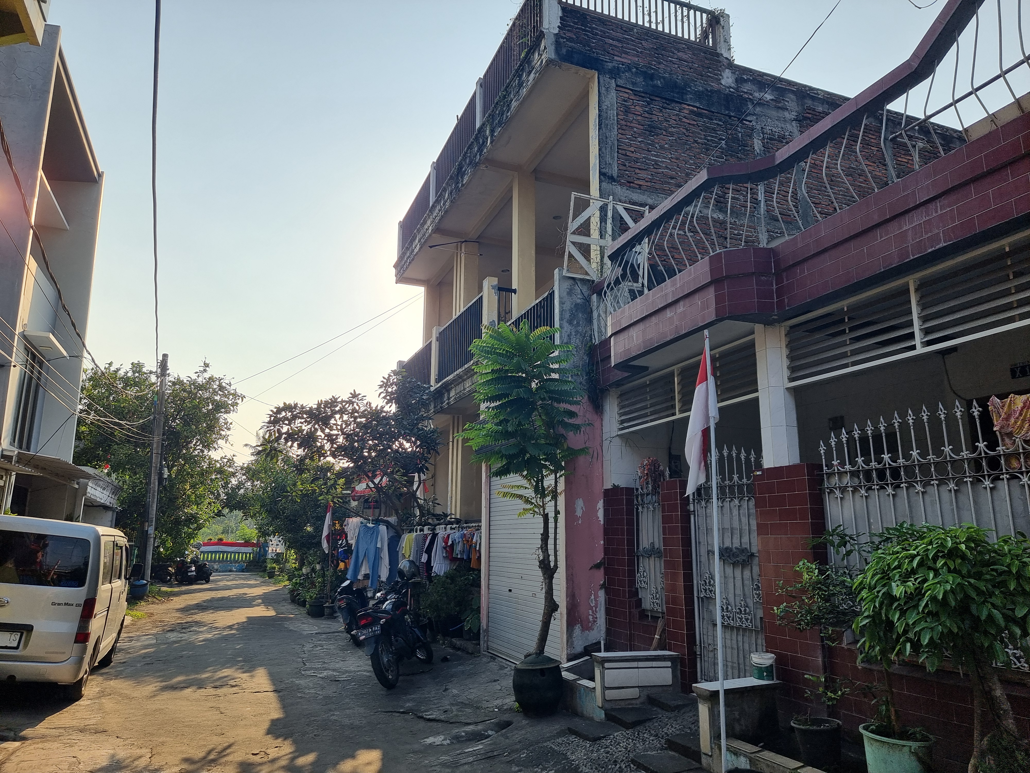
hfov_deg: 71.6
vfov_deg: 56.8
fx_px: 714
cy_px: 386
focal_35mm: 24
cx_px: 515
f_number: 1.8
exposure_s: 1/660
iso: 50
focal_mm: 6.7
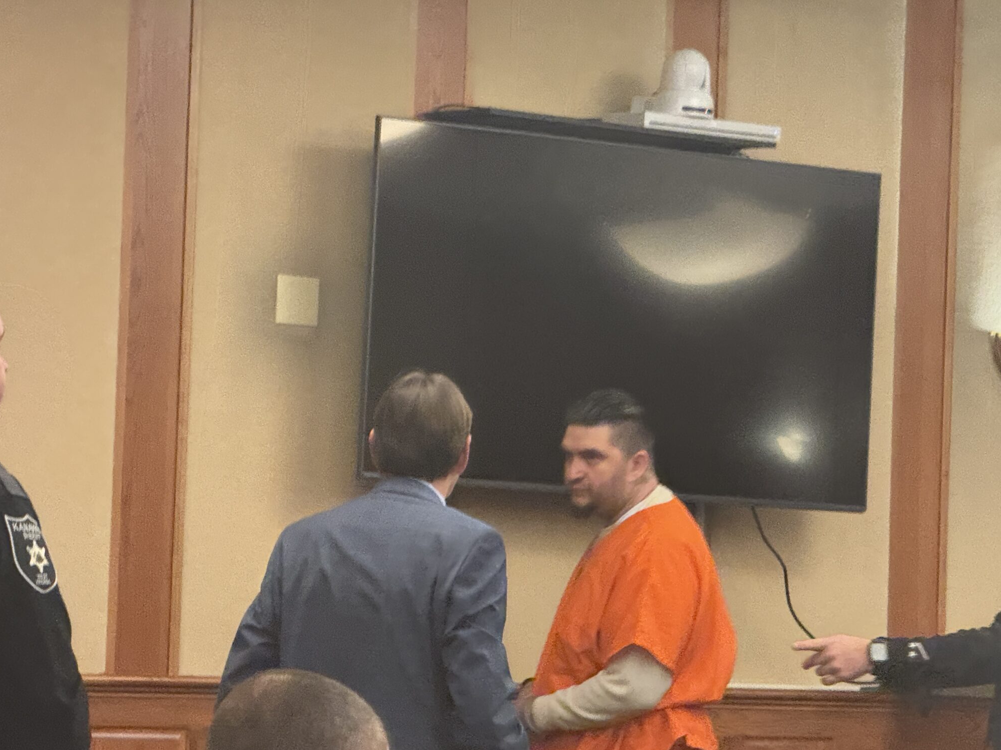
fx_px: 4453
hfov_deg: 12.8
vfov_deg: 9.6
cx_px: 503
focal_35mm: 154
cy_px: 401
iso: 1000
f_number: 2.8
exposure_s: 1/120
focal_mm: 15.66
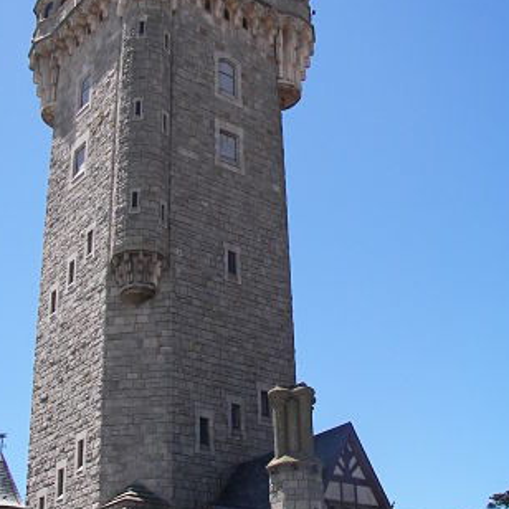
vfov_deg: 31.1
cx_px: 281
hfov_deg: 31.1
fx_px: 915
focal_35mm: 55
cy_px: 272
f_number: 2.8
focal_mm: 6
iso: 50
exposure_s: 1/640
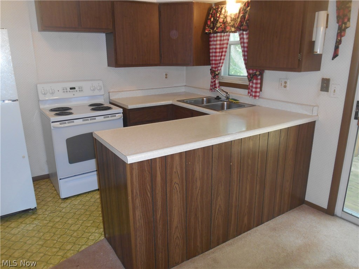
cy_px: 134
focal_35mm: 26
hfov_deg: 67.3
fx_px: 270
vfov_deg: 53.1
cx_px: 180
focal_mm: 4.7
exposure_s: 1/25
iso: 200
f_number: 3.4
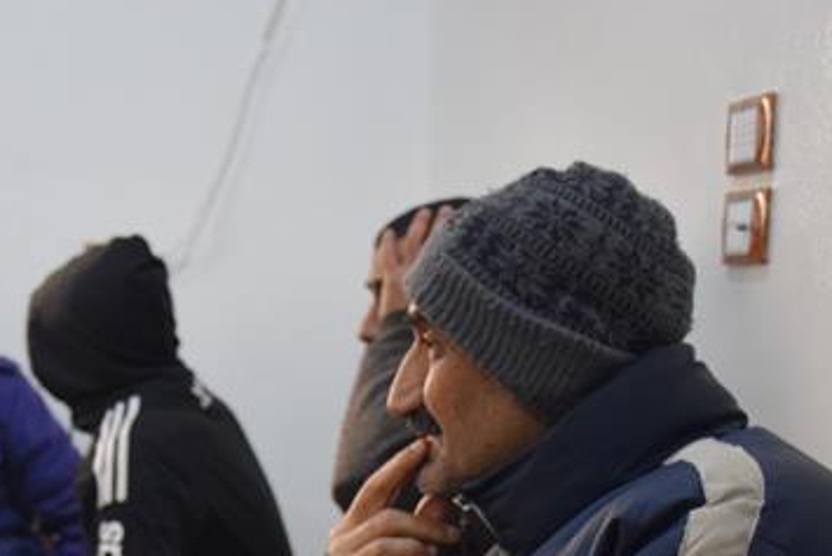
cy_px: 537
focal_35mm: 79
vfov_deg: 17.0
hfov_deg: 24.9
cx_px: 87
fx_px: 1826
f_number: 3.8
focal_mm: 26
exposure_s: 1/60
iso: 2200
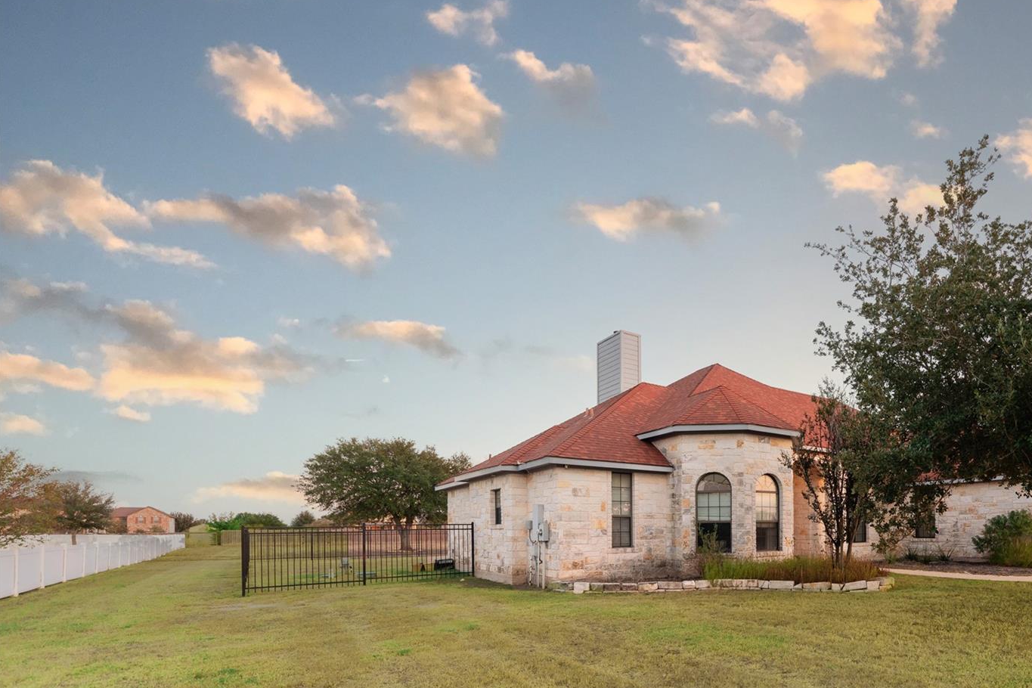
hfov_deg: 83.0
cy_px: 483
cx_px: 771
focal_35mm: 18
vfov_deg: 64.8
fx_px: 516
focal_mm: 12
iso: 320
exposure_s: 1/160
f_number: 4
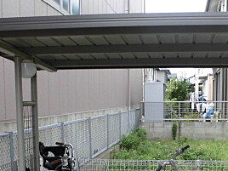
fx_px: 408
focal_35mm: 62
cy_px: 166
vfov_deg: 22.8
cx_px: 144
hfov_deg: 31.0
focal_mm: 4.6
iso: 100
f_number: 3.5
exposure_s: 1/100
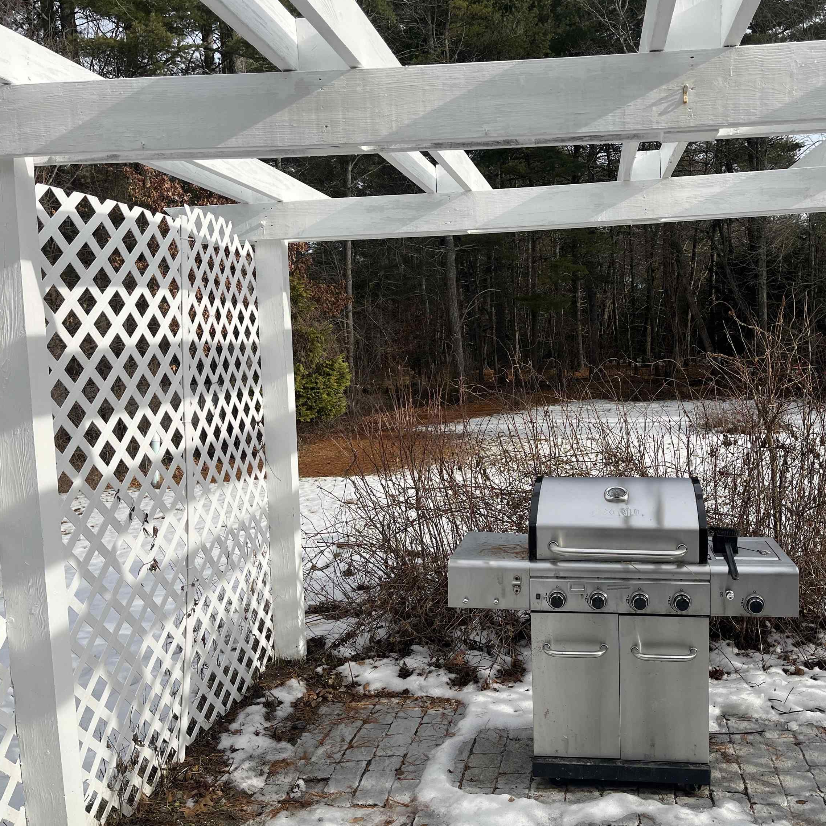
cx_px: 502
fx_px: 837
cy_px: 416
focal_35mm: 31
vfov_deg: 52.5
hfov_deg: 52.1
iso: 50
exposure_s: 1/2967
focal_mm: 5.1
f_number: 1.6
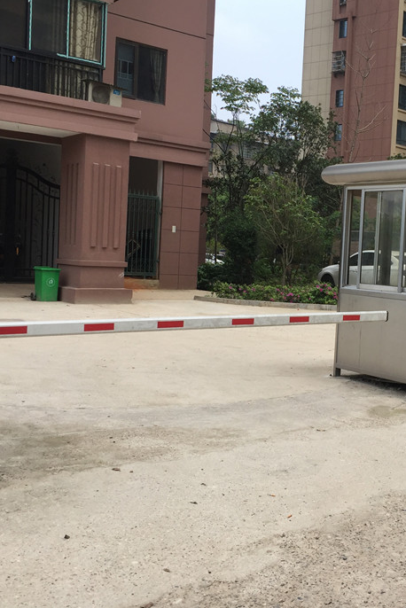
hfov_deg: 29.3
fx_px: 760
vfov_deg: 43.6
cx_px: 319
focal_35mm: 45
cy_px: 290
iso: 32
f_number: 2.2
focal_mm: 4.15
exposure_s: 1/964
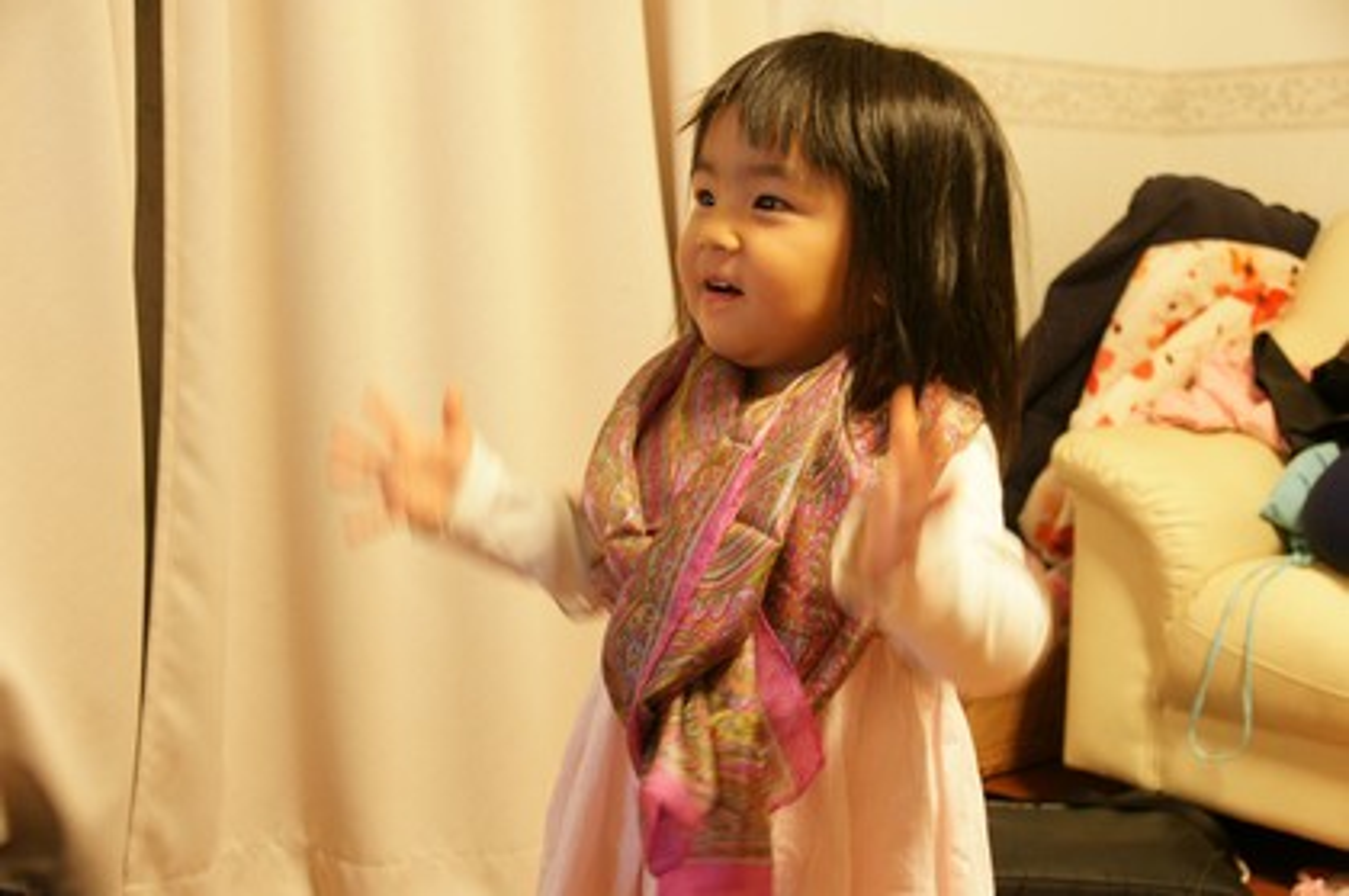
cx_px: 674
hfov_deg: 46.4
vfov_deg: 31.8
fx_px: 1572
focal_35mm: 42
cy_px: 448
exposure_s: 1/20
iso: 800
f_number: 4.5
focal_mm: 28
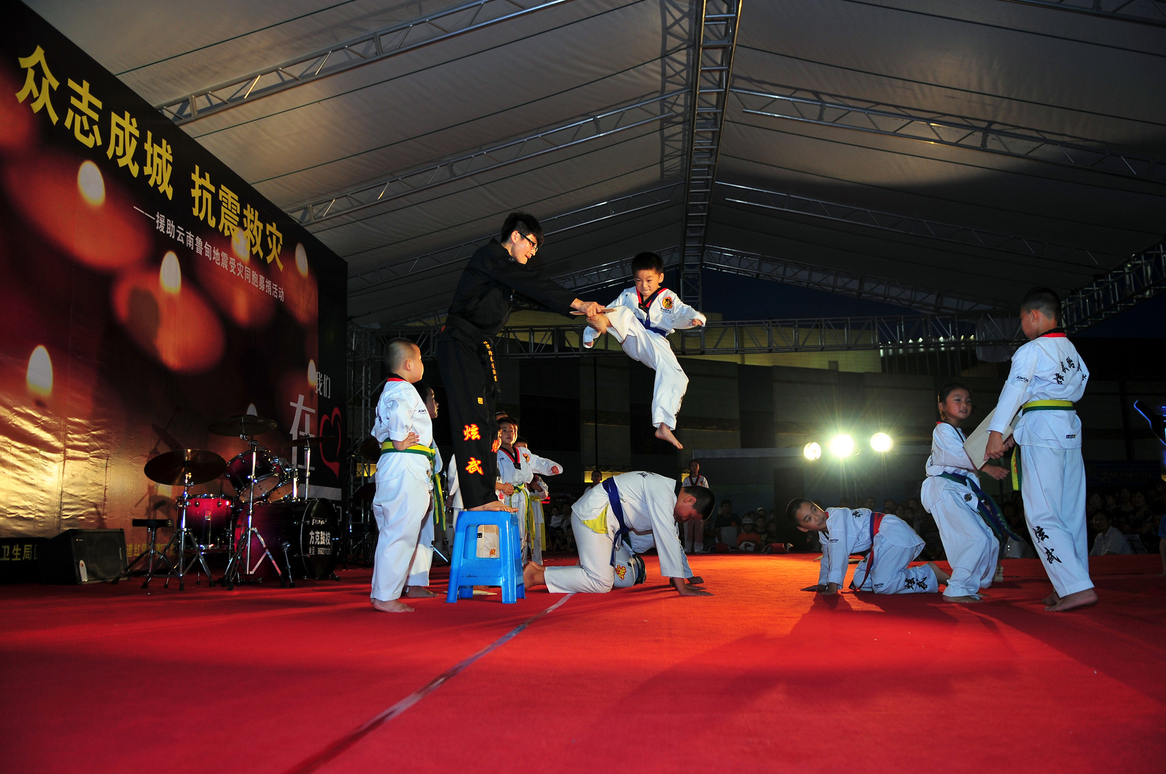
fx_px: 825
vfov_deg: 50.3
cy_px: 387
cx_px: 583
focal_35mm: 26
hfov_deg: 70.5
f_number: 2.8
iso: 200
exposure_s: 1/200
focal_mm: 17
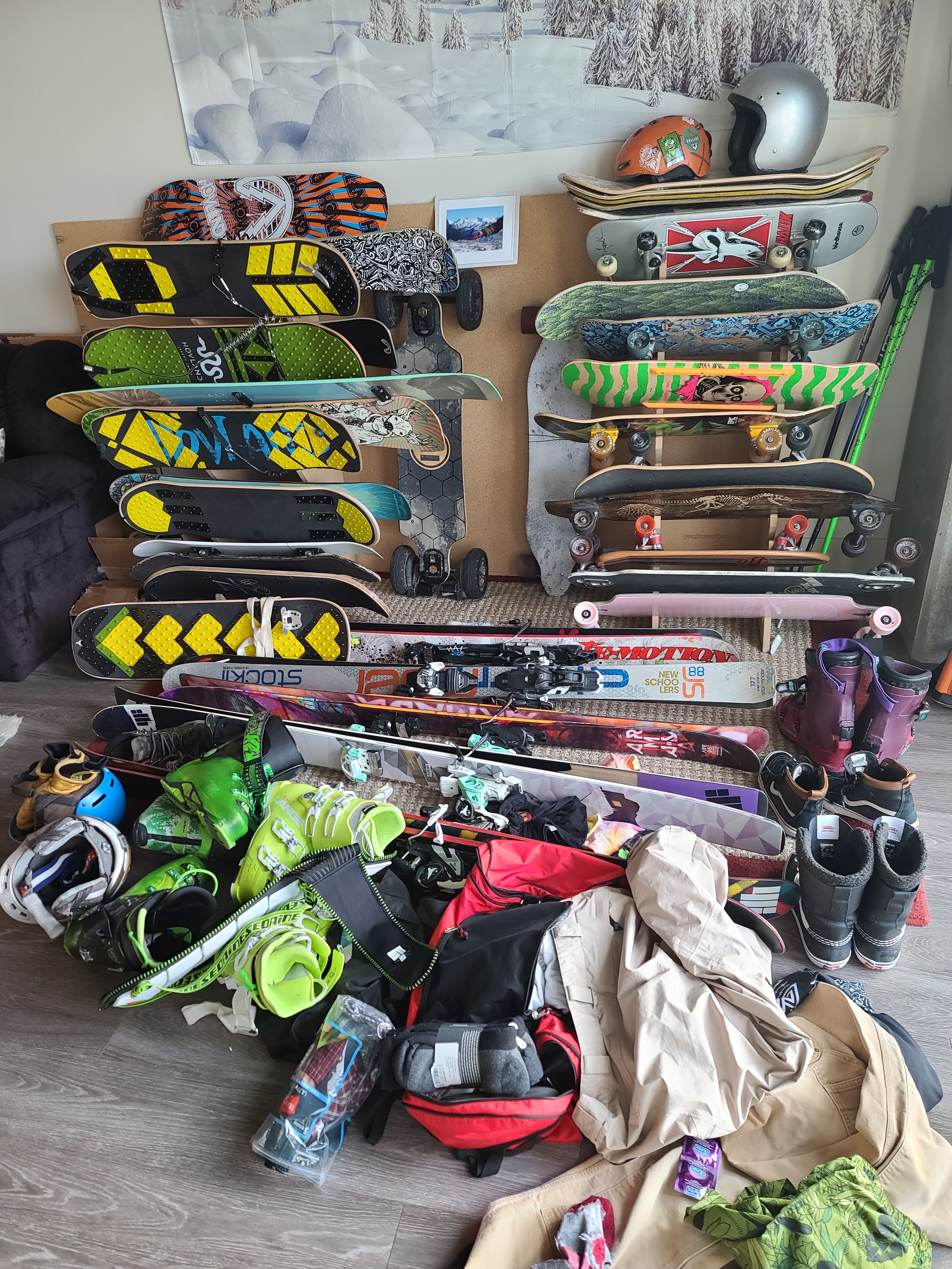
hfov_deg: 54.9
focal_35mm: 25
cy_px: 634
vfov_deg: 69.4
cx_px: 476
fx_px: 917
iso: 160
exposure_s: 1/59
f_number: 1.8
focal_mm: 7
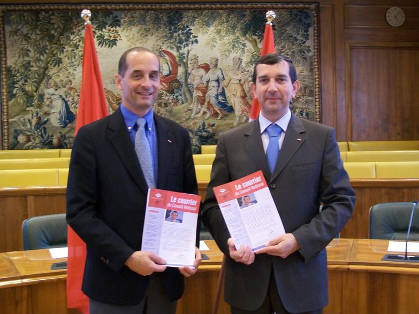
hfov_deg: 44.8
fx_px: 508
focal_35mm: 42
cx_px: 210
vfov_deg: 34.3
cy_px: 157
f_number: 3.1
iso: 160
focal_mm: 7.6
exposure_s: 1/20
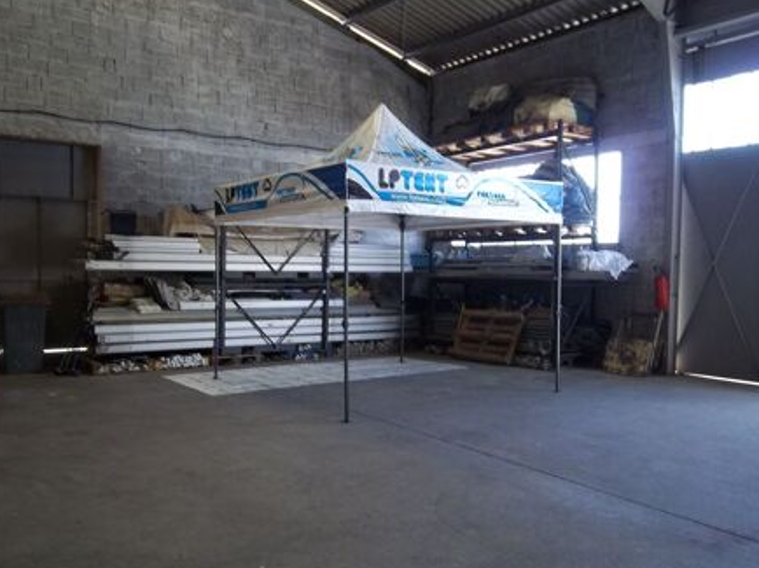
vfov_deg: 45.4
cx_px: 367
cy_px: 294
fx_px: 679
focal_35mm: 31
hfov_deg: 58.4
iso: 94
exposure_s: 1/30
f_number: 3.5
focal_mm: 5.05
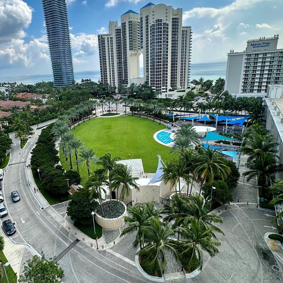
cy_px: 124
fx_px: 194
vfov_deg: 71.9
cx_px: 108
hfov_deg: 71.1
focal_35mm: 21
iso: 50
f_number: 2.2
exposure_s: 1/997
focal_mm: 2.22
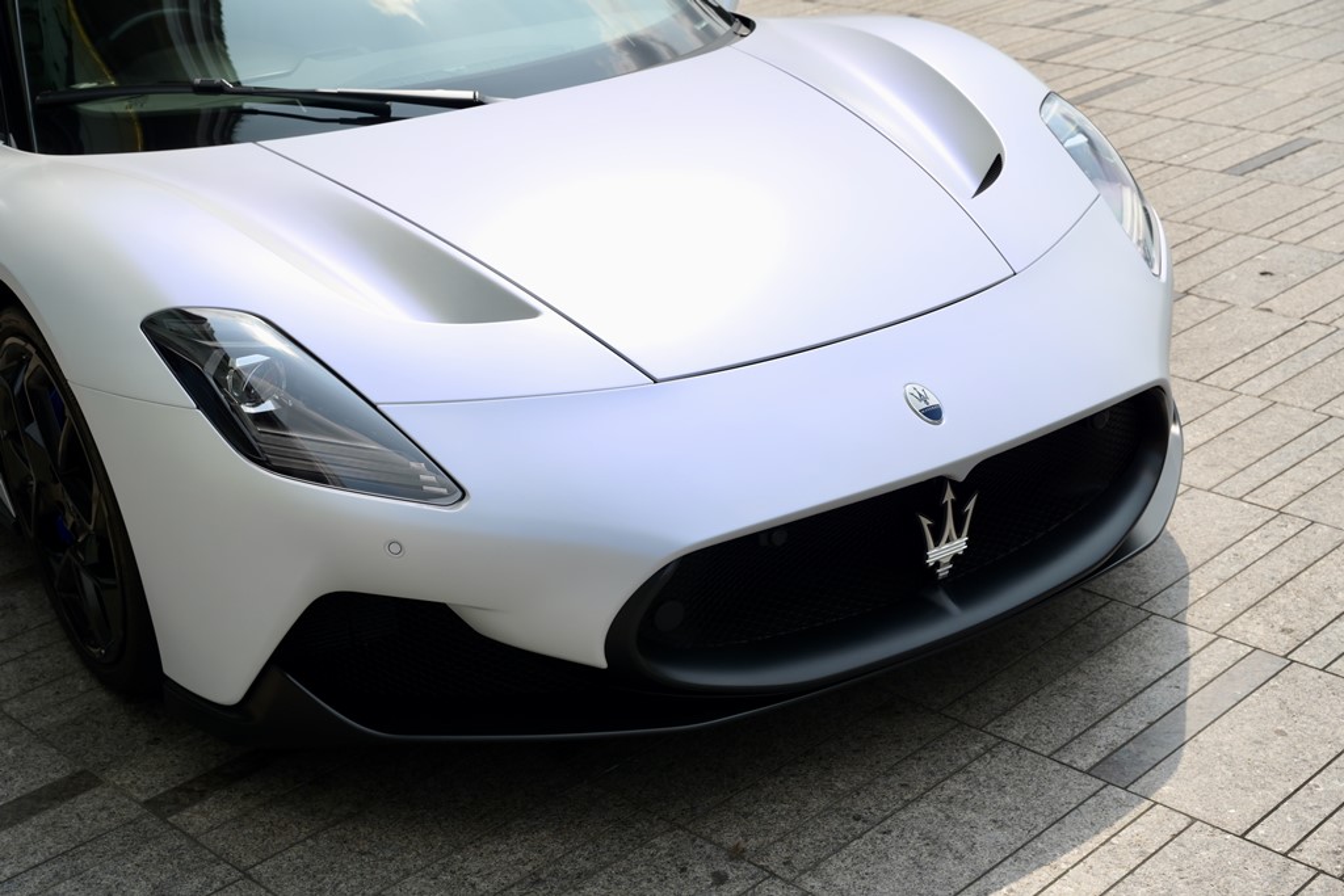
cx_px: 672
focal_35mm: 51
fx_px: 1904
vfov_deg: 26.5
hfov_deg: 38.9
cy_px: 448
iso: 200
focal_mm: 51
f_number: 8
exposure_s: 1/500
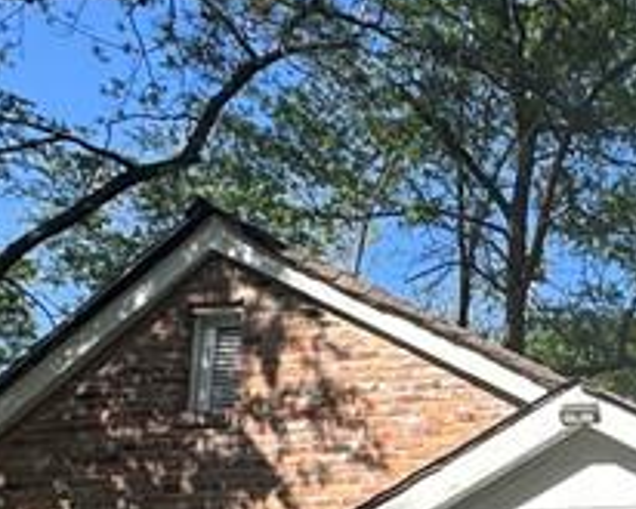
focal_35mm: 68
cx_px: 963
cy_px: 543
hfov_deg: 22.6
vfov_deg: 21.5
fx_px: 1281
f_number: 2.2
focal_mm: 2.22
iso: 50
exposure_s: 1/993
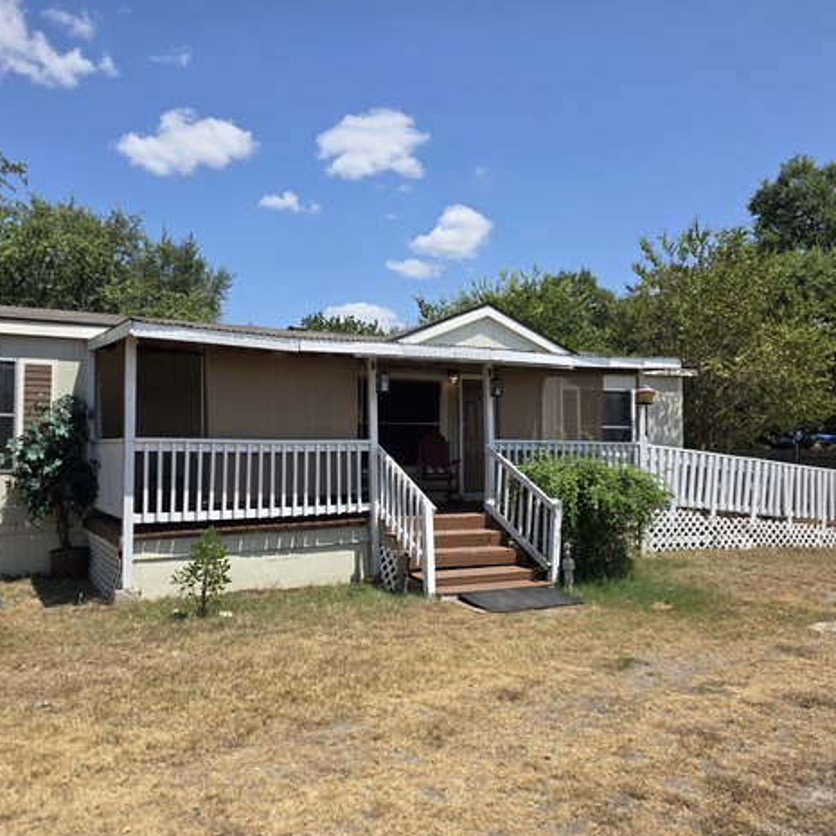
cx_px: 405
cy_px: 430
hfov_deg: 57.3
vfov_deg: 57.3
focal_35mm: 28
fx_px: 765
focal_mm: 6.3
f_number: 1.7
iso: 12
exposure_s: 1/917
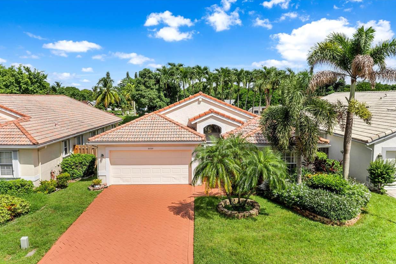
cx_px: 192
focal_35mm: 29
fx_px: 319
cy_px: 136
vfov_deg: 45.0
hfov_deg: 63.6
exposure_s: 1/2500
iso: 100
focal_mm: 10.26
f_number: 3.5
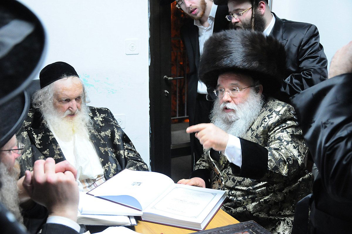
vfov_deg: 26.4
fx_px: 498
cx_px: 176
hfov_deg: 38.9
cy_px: 117
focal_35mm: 51
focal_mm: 34
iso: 1600
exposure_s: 1/40
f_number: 4.2
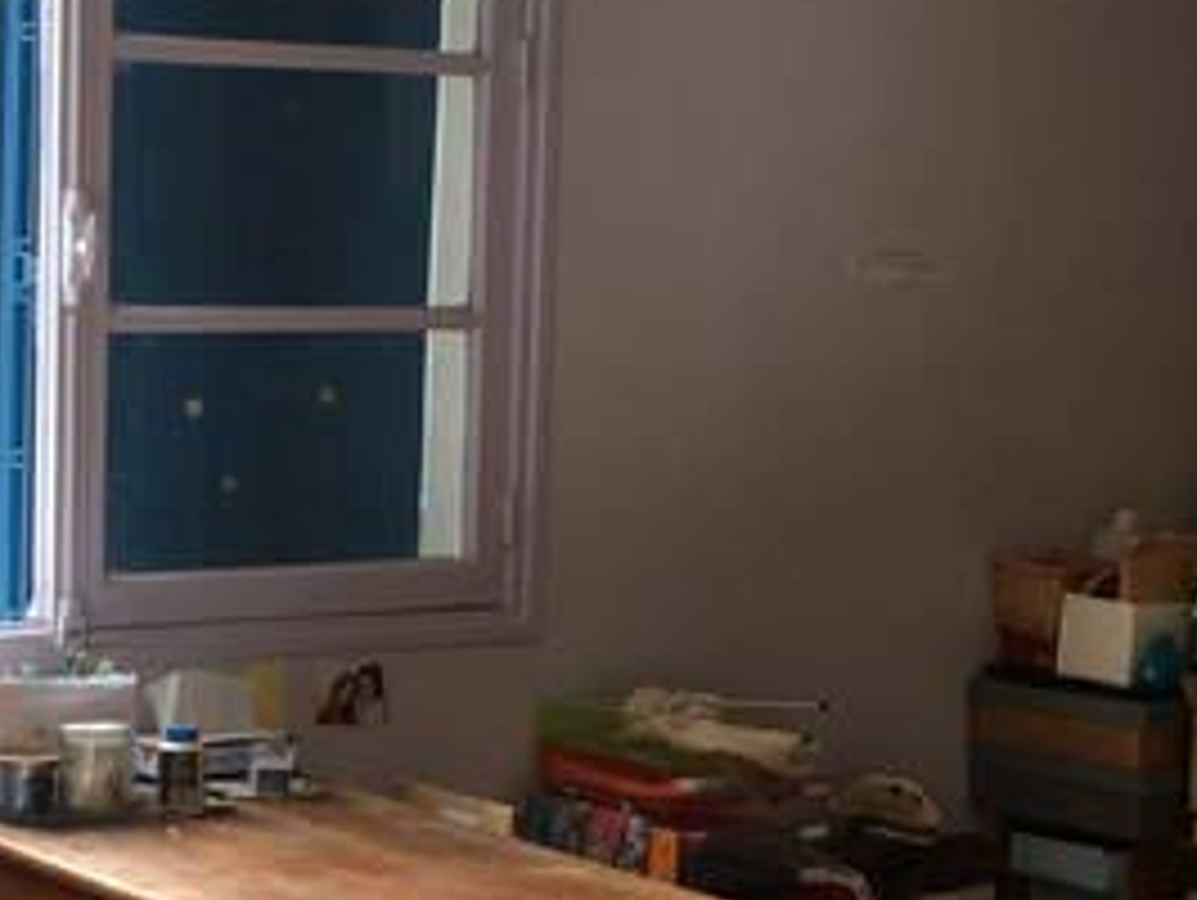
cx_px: 108
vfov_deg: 17.1
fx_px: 2977
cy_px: 616
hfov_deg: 22.2
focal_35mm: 86
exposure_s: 1/100
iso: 25
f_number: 2.2
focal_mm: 4.15
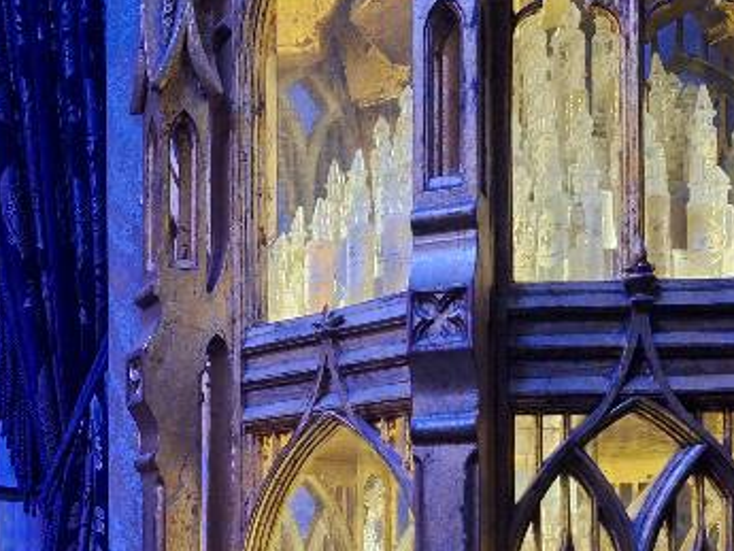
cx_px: 81
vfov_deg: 24.2
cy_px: 535
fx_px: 1230
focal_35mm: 58
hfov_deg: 31.7
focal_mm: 5.54
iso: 500
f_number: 1.8
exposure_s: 1/20
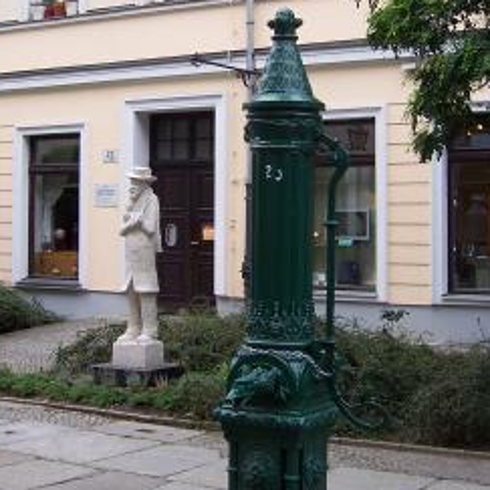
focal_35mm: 67
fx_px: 1073
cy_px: 151
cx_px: 206
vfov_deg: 25.5
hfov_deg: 25.7
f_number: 3
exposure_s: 1/250
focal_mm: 6
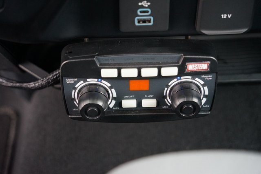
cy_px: 87
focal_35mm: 61
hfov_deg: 32.9
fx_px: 442
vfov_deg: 22.3
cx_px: 130
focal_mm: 61
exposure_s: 1/160
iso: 3200
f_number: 4
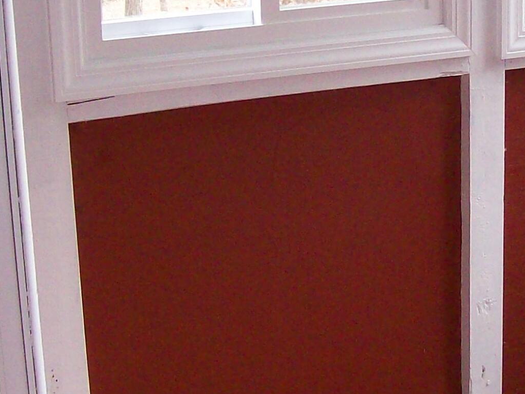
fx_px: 1607
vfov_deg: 14.0
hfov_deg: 18.3
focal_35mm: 106
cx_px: 442
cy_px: 183
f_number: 2.7
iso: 200
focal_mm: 6
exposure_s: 1/64
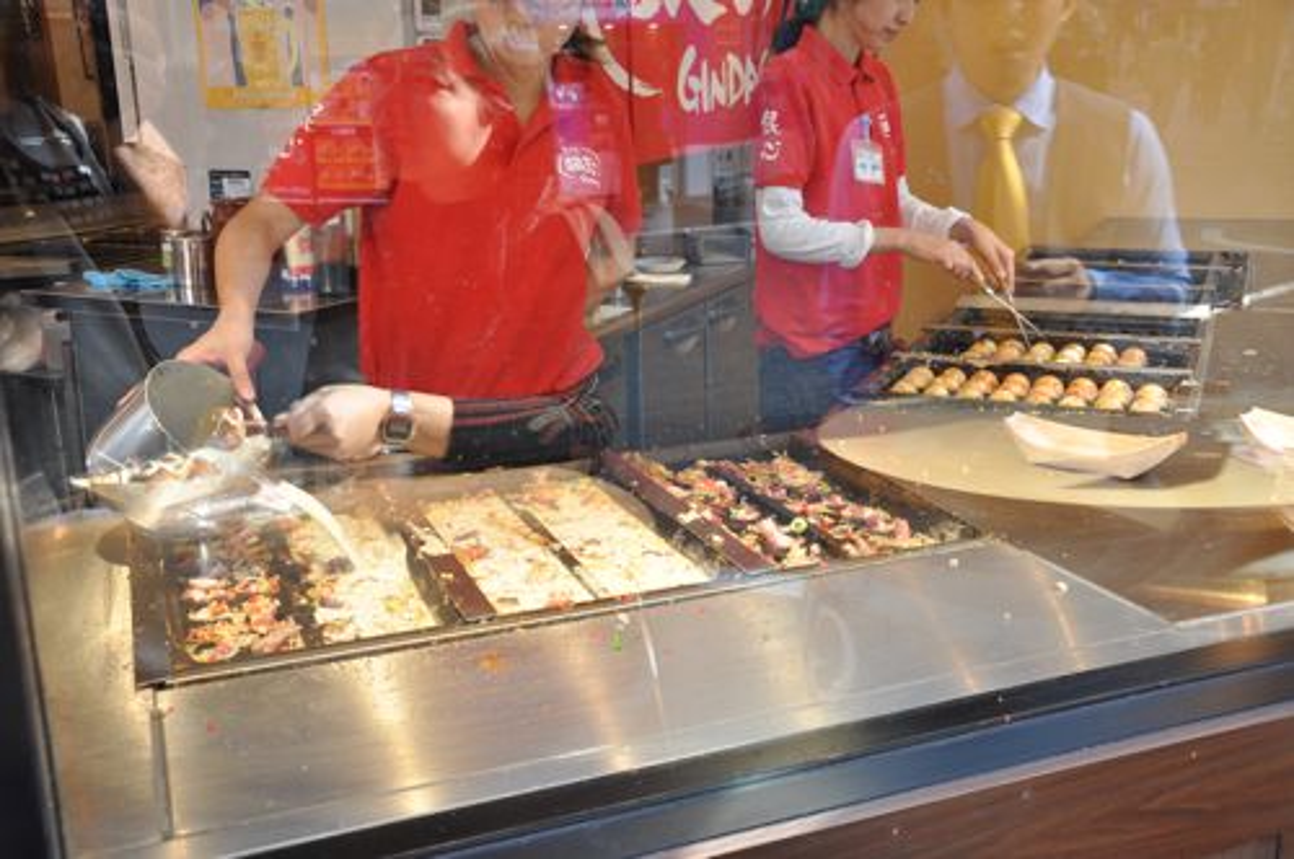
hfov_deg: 51.3
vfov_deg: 35.4
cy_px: 430
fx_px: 1346
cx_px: 647
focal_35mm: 38
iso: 400
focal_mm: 25
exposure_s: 1/125
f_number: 5.6
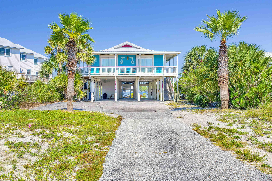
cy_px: 90
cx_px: 136
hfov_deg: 58.7
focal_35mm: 32
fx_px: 242
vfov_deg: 41.1
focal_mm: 32
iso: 200
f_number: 11
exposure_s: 1/320
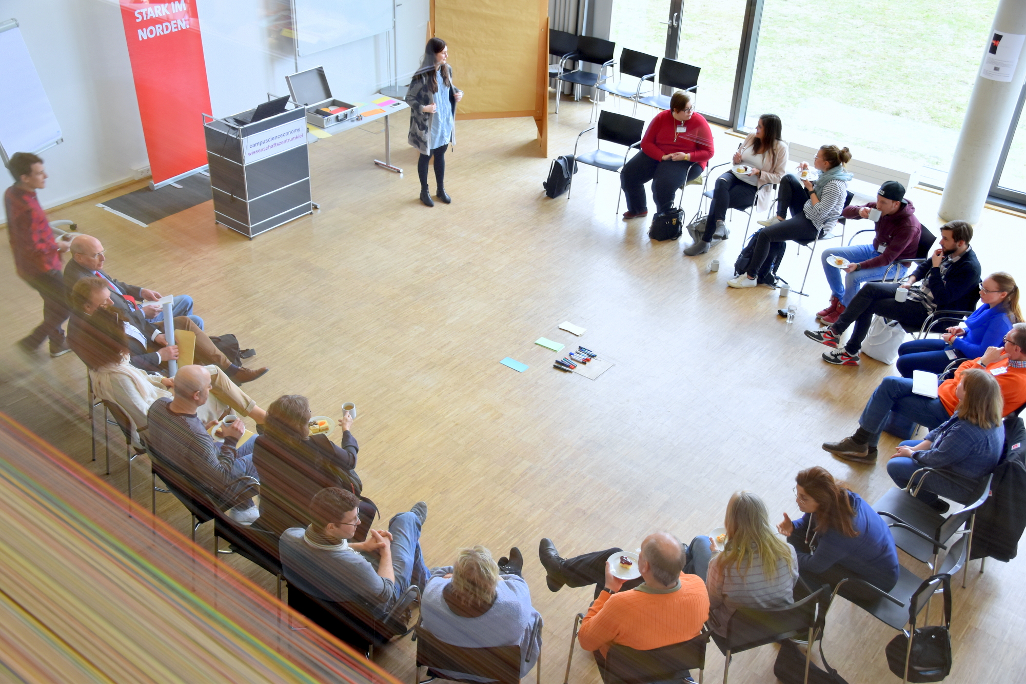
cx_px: 513
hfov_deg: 51.3
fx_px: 1069
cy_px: 342
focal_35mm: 38
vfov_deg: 35.5
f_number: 4
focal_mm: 25
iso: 450
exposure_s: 1/40
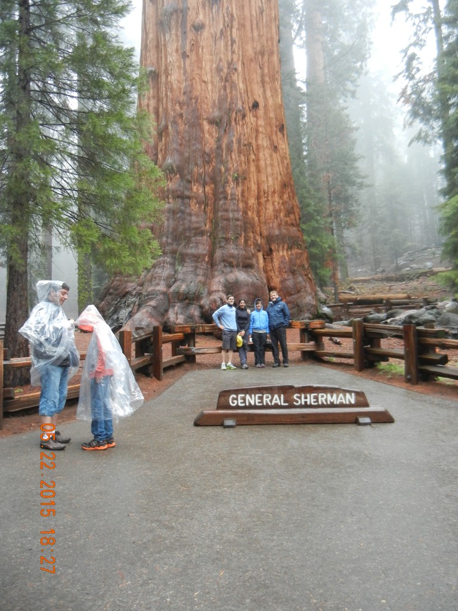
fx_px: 600
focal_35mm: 34
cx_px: 229
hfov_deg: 41.8
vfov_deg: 54.0
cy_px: 306
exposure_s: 1/41
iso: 400
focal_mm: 6.2
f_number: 3.6
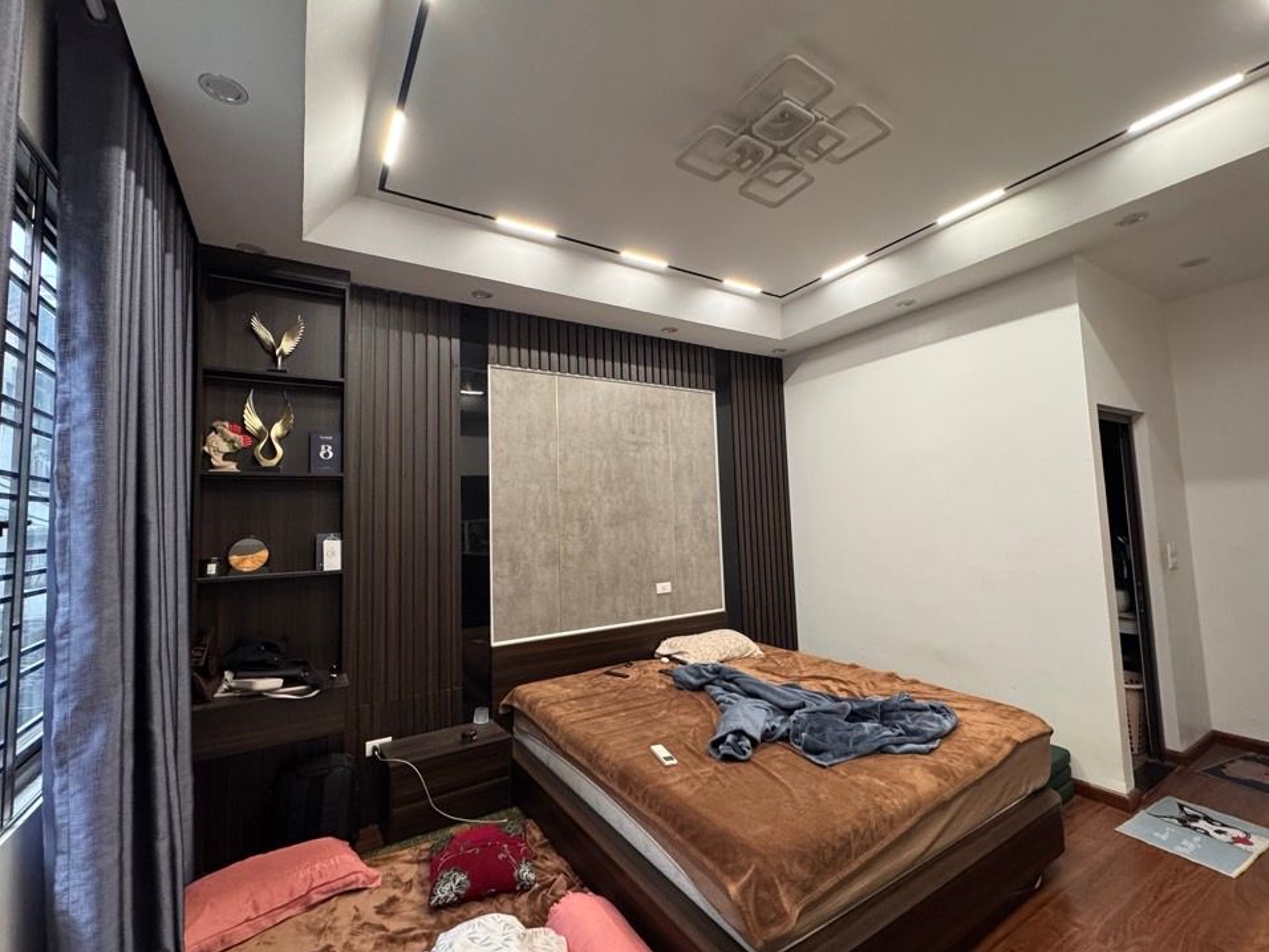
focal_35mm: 15
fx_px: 550
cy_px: 478
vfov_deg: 81.7
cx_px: 636
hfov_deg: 98.2
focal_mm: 2.22
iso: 320
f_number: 2.2
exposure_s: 1/99
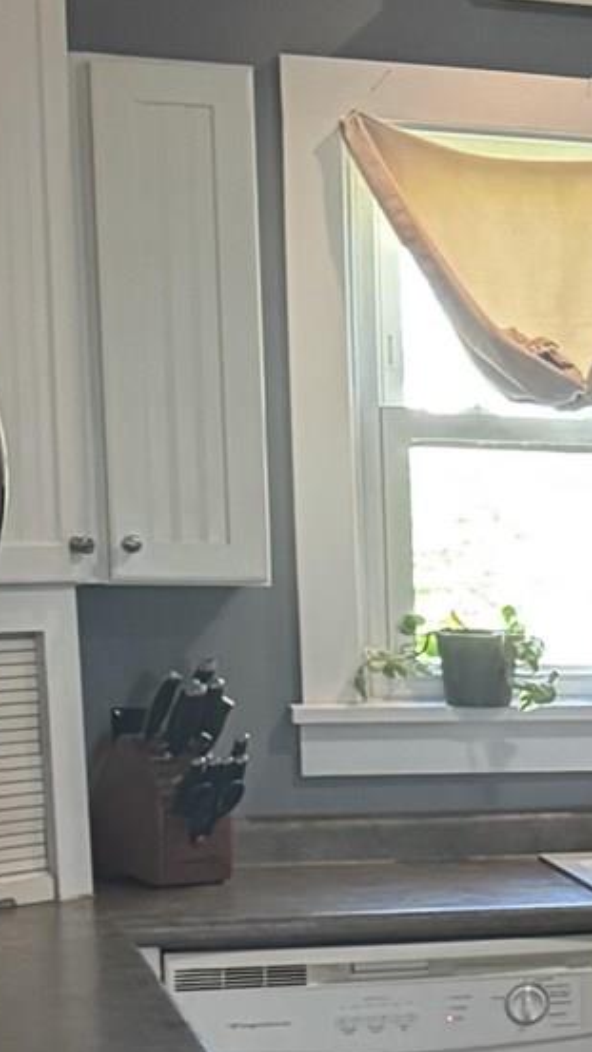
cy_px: 940
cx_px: 1525
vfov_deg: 19.3
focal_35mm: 109
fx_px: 3042
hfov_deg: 9.6
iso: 500
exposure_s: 1/60
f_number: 1.78
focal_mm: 6.76
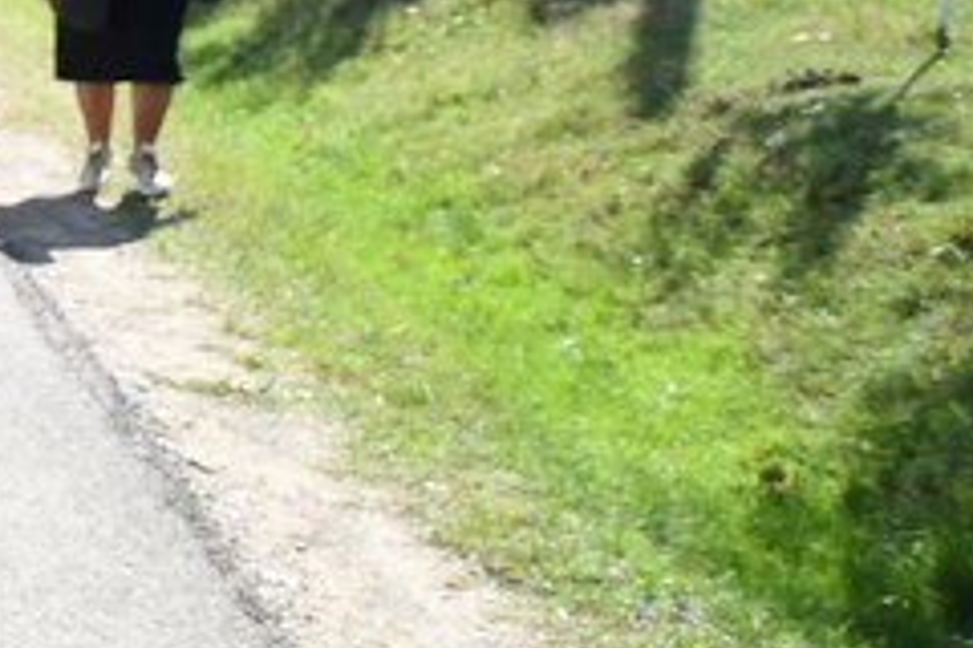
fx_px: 3243
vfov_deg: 11.2
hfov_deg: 12.8
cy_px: -138
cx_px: -1419
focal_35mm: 120
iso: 500
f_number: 3.5
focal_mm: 16
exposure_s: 1/3200
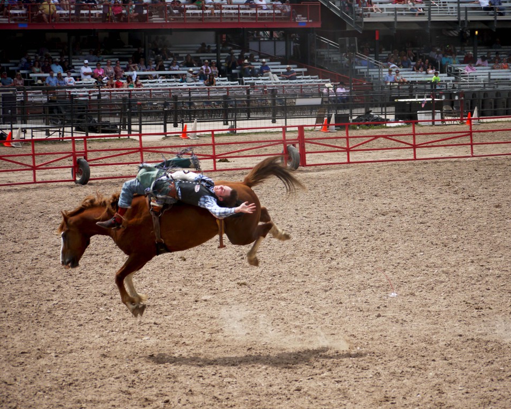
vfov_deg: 9.5
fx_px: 2464
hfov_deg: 11.8
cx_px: 261
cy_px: 204
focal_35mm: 163
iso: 200
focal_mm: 78
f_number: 4.4
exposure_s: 1/500
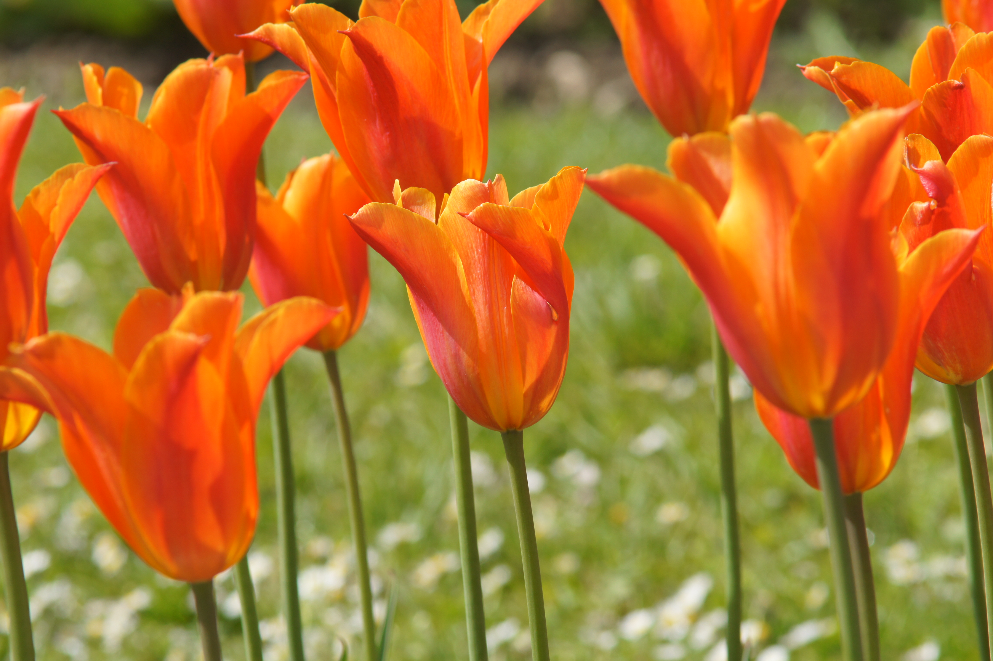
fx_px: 6616
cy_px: 330
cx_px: 496
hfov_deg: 8.6
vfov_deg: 5.7
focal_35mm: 240
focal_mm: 160
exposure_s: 1/250
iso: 200
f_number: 10
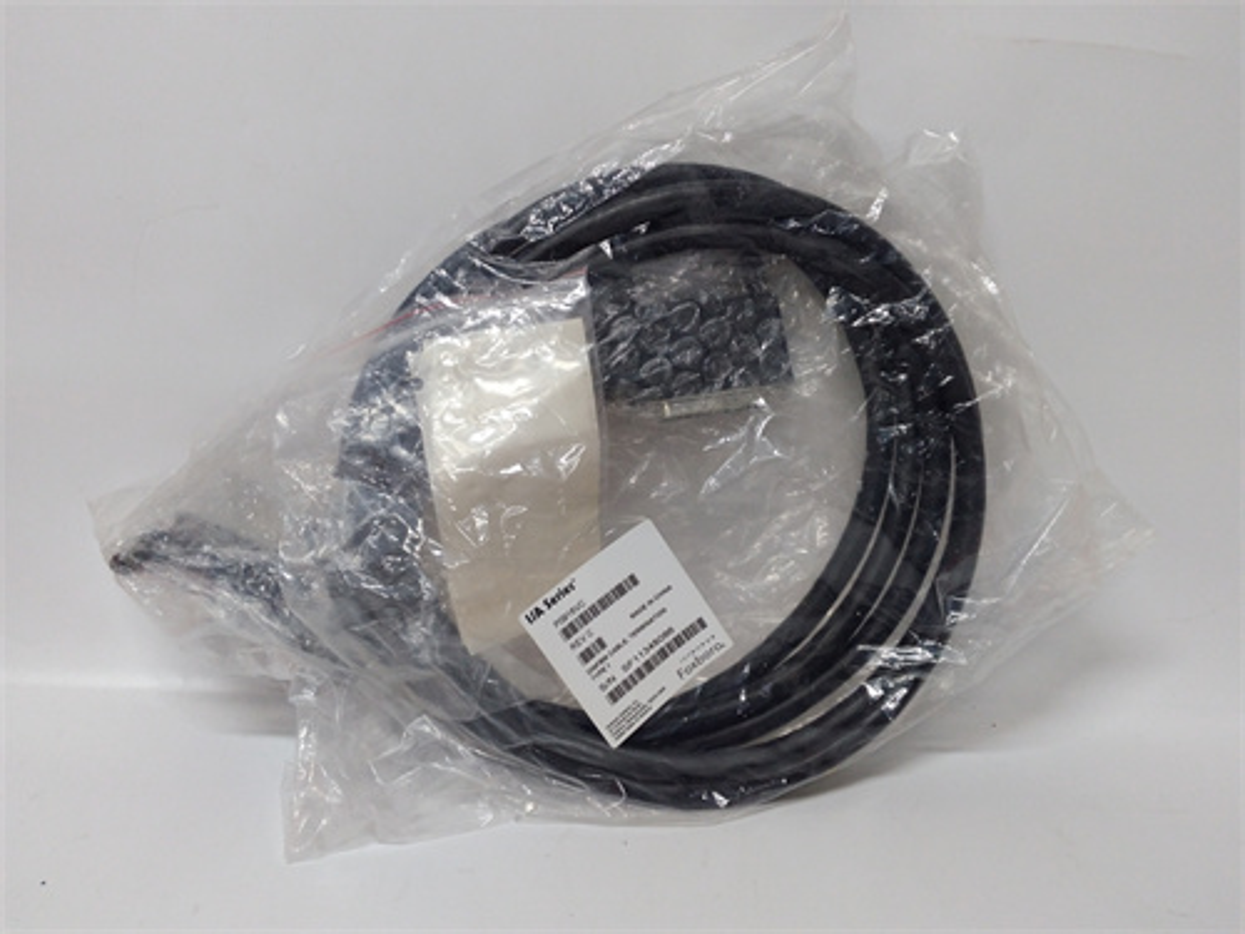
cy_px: 467
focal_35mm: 27
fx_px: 971
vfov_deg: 51.4
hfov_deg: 65.3
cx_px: 622
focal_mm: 3.79
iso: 194
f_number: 2
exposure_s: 1/33
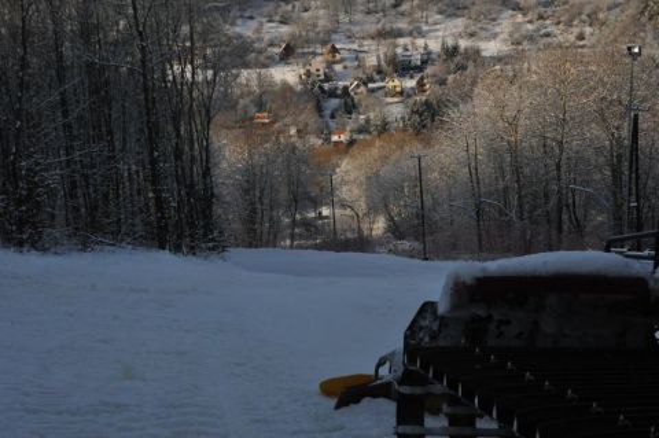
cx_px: 330
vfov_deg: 22.6
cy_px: 219
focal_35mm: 60
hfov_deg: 33.4
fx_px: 1097
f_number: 9
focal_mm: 40
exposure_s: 1/2000
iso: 1000
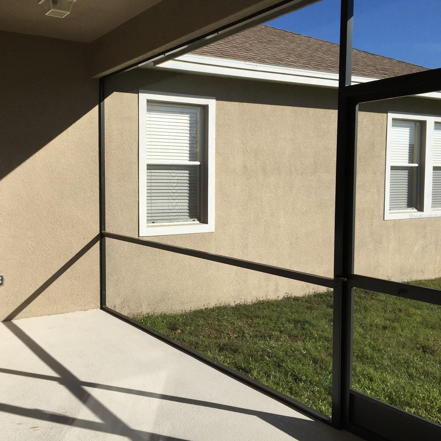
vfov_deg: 47.2
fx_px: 504
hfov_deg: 46.4
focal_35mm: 35
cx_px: 144
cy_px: 217
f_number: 2.2
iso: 32
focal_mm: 4.15
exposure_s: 1/1883
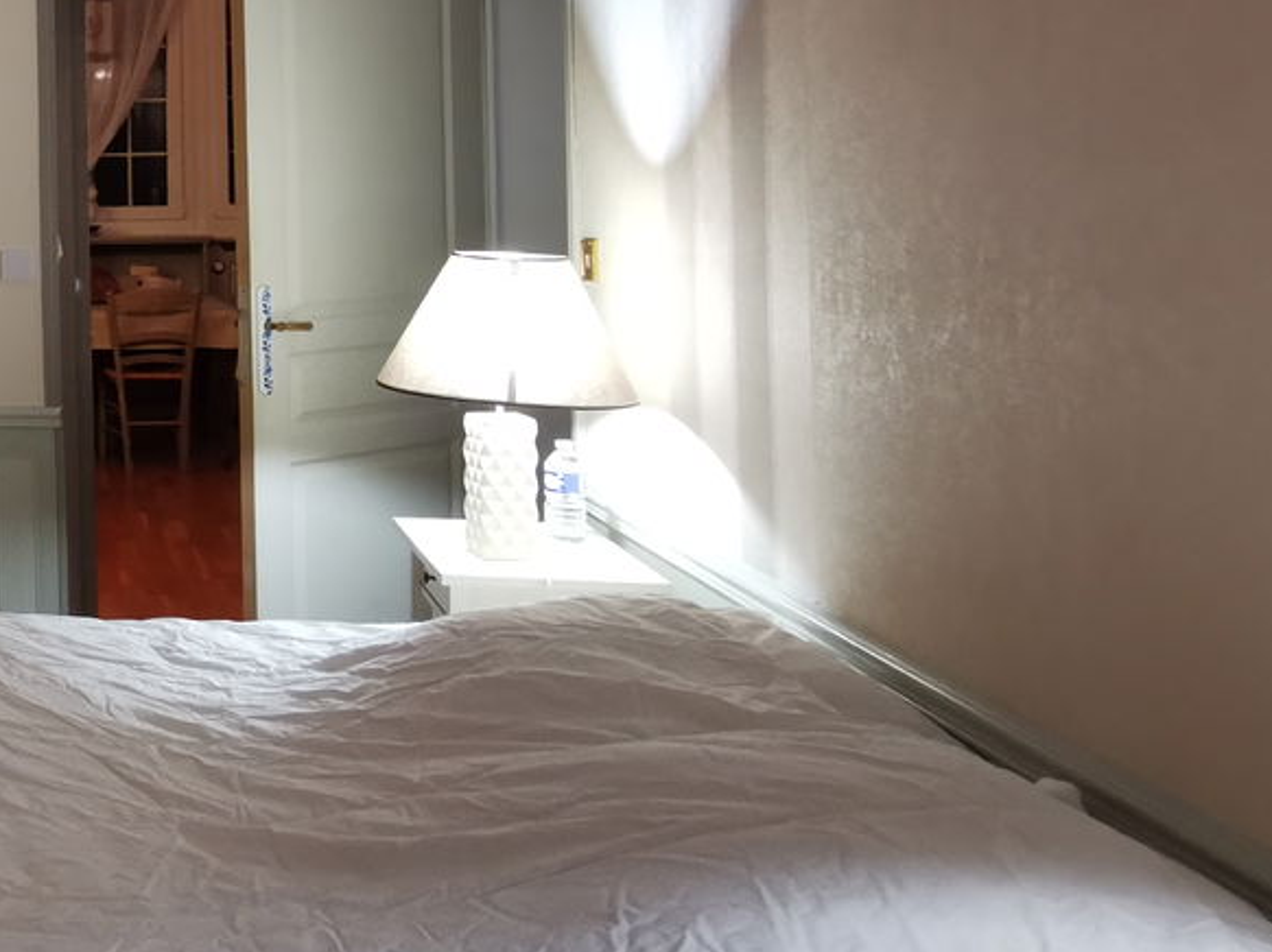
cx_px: -286
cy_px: 223
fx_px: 1616
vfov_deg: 32.2
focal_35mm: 44
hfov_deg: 33.9
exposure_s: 1/20
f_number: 2.2
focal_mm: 2.35
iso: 640
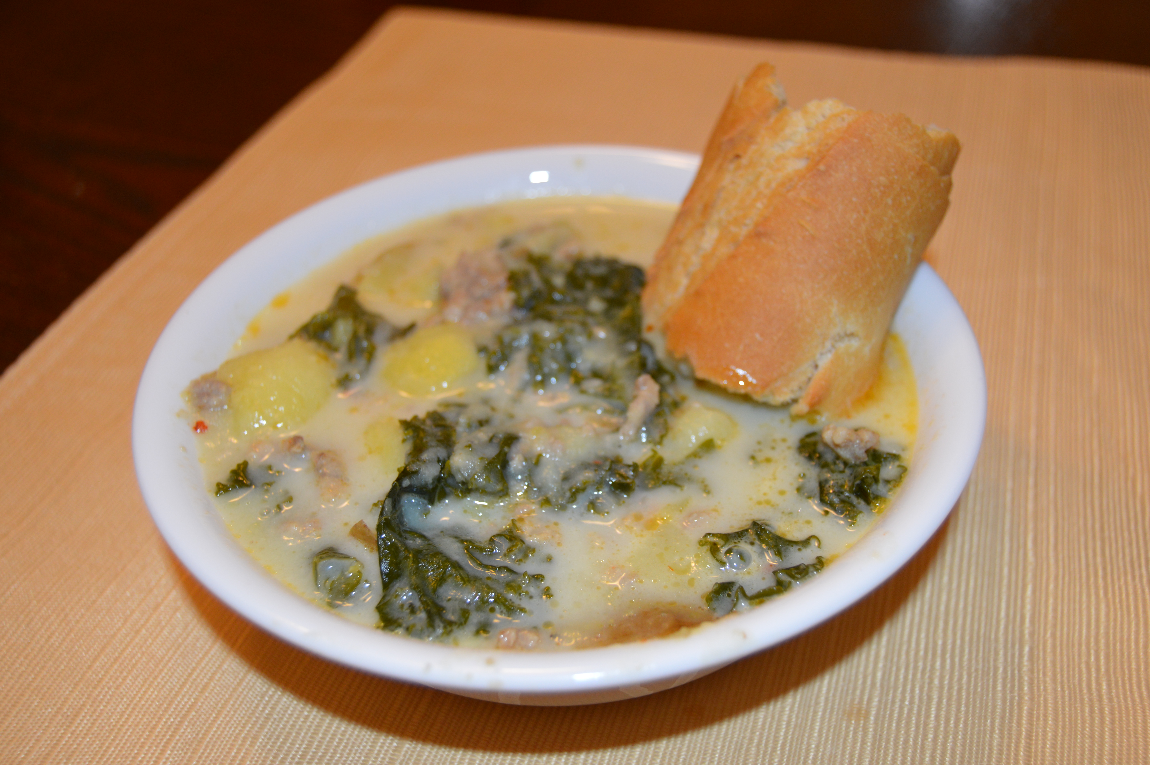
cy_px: 382
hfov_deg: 53.2
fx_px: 1149
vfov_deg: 36.8
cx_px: 575
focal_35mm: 36
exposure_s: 1/60
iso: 450
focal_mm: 24
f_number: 3.8
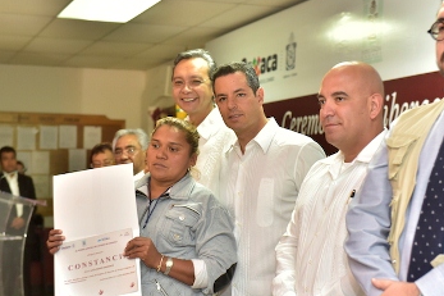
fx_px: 925
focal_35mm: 75
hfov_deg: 27.0
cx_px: 215
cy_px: 175
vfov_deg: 18.1
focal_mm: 58
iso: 1000
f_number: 3.5
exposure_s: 1/60
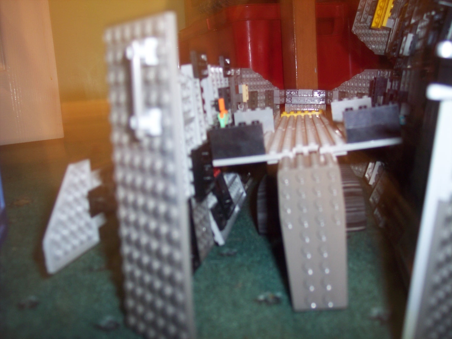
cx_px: 226
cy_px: 170
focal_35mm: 39
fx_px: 509
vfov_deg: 36.8
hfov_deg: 47.9
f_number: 2.8
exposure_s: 1/2
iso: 100
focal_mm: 8
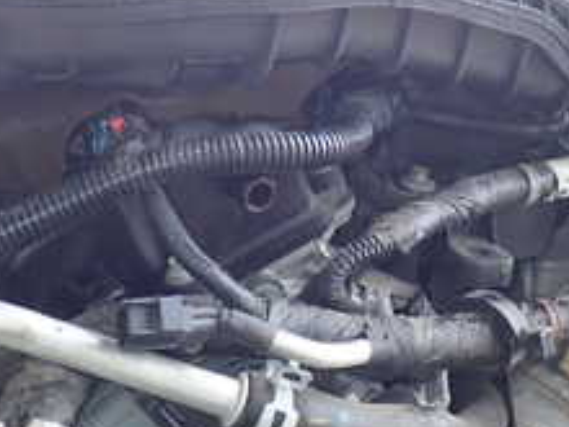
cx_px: 279
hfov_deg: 23.8
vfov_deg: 18.0
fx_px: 1348
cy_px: 155
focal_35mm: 82
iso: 200
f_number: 2.3
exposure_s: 1/30
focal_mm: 5.4
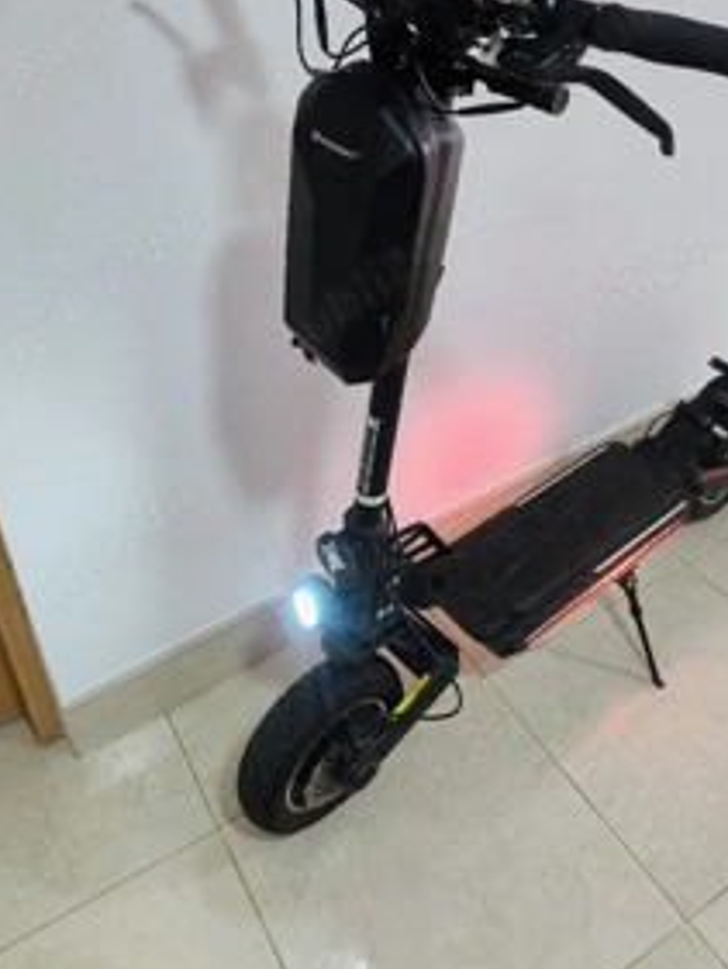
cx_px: 452
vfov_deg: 52.8
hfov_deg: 41.5
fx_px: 953
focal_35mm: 34
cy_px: 317
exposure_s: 1/50
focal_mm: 5.56
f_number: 1.8
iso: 575
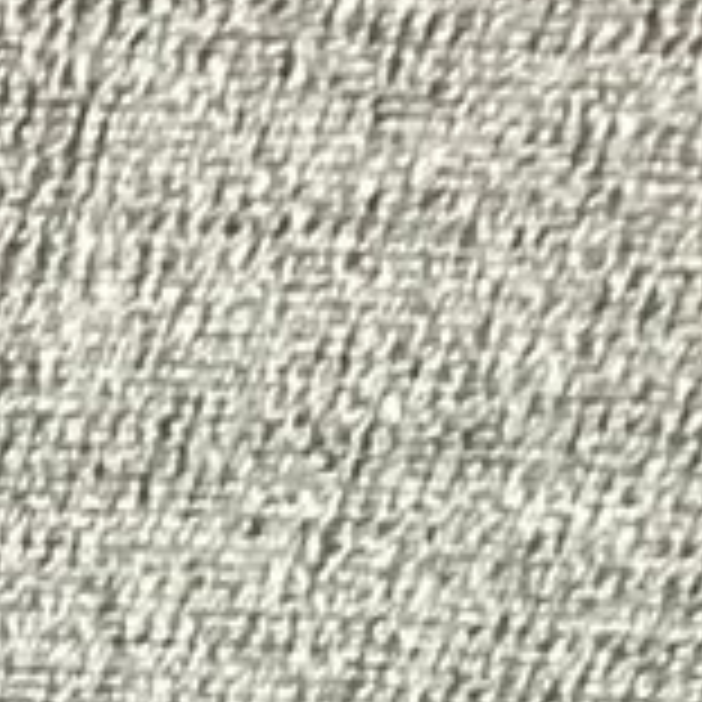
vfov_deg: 5.9
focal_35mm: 266
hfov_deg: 5.7
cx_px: -2000
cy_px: 2482
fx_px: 6103
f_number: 2.4
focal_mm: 3.3
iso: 250
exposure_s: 1/33
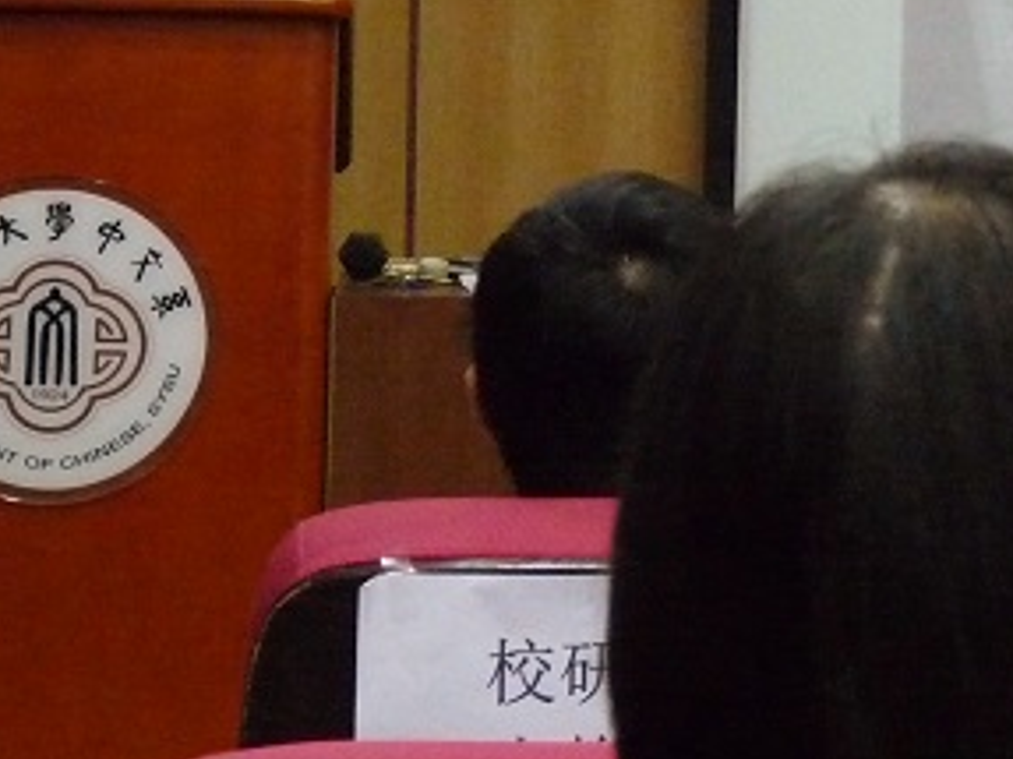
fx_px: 6114
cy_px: -78
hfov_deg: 9.3
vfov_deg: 7.1
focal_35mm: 209
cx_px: 1232
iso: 800
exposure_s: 1/50
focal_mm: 13.3
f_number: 3.4
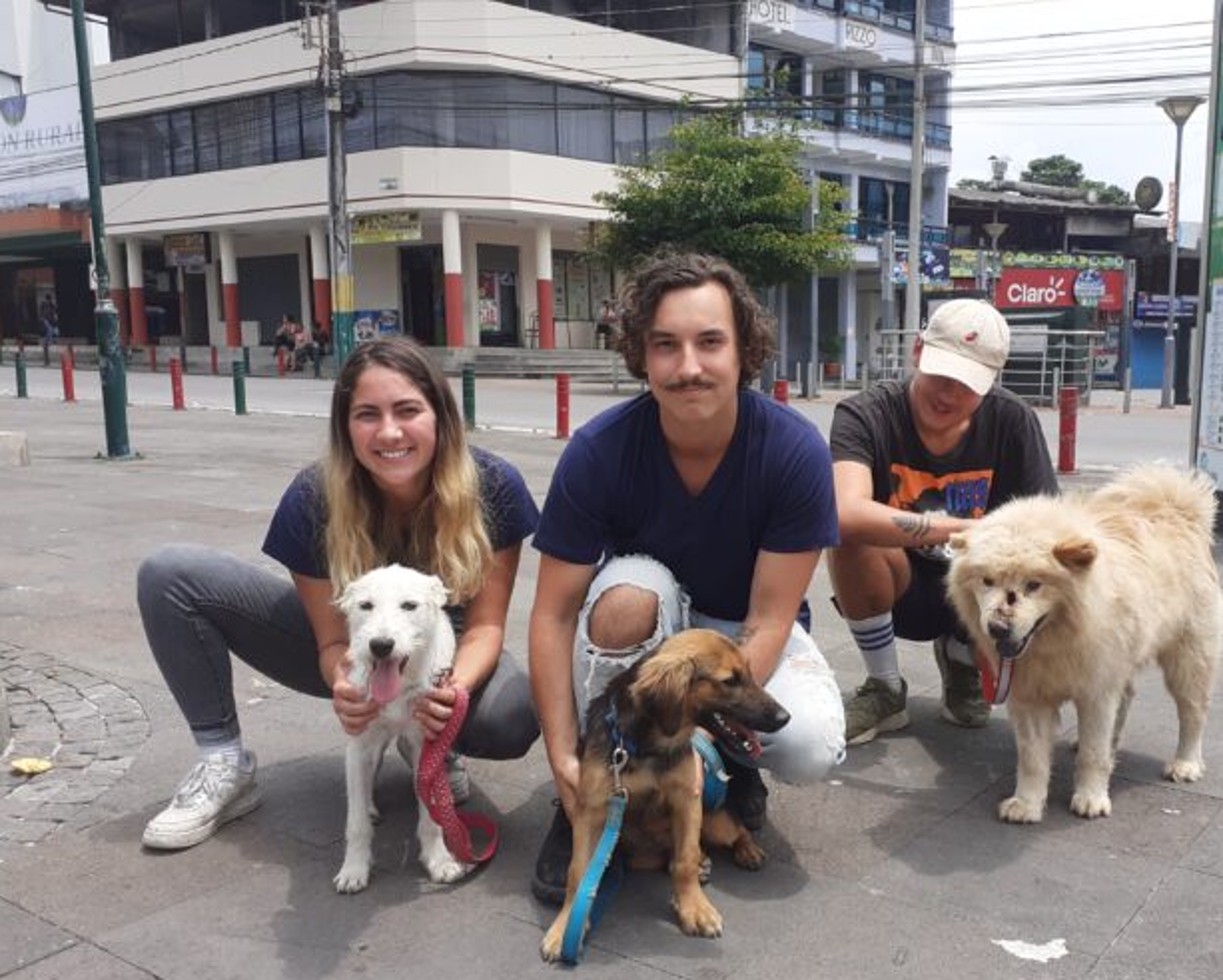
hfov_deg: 53.8
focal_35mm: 33
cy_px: 573
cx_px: 730
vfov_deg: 44.4
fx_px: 1195
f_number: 1.9
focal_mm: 3.6
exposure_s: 1/1431
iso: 40
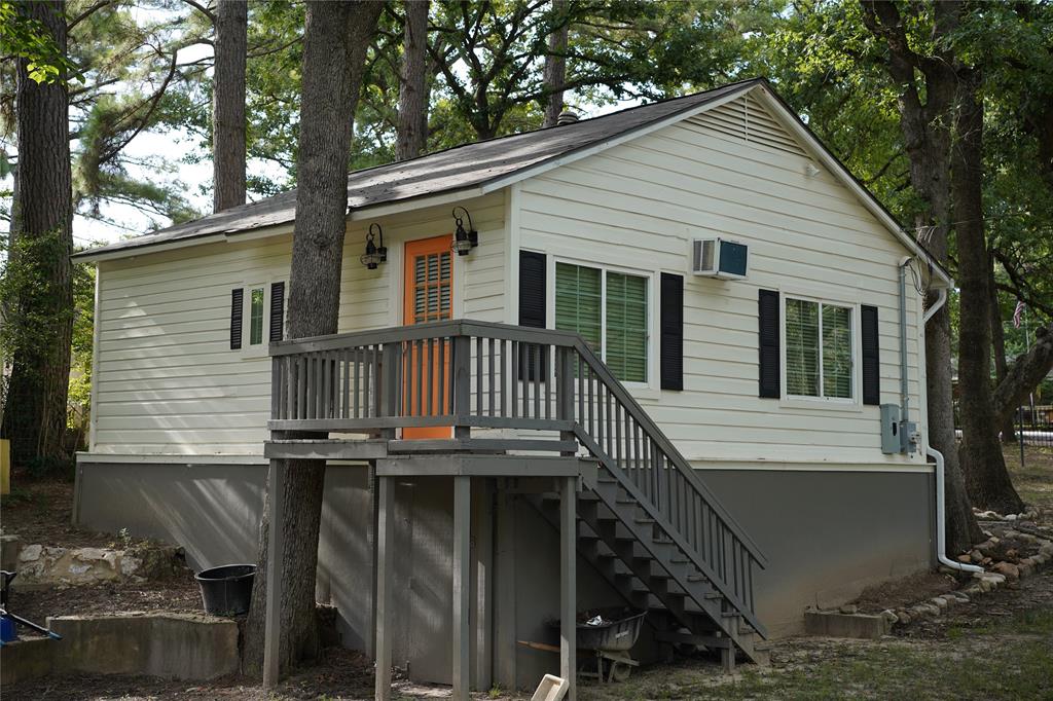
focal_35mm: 50
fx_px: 1462
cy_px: 350
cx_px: 526
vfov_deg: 27.0
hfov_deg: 39.6
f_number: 4
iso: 160
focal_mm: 50
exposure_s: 1/160
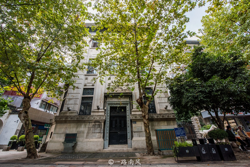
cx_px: 125
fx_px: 97
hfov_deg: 104.2
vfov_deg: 81.3
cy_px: 84
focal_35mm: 14
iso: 400
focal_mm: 14
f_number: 13
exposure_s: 1/100
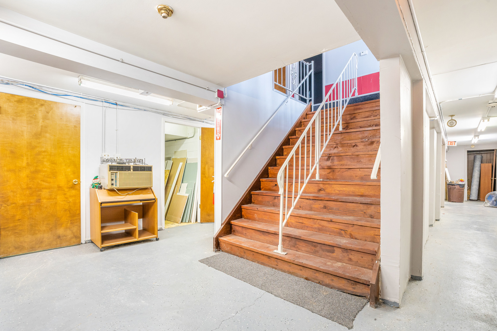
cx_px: 248
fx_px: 221
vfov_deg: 73.7
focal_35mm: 16
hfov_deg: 96.7
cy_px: 166
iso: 640
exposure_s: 1.3
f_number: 9
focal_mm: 16
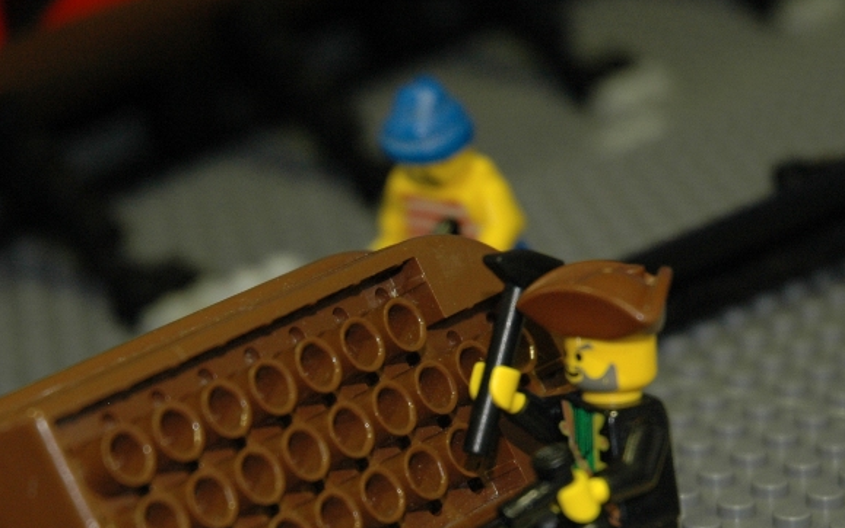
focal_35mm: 189
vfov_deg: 6.9
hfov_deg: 11.1
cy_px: 460
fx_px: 4353
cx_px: 412
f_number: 4.5
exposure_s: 1/15
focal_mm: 70
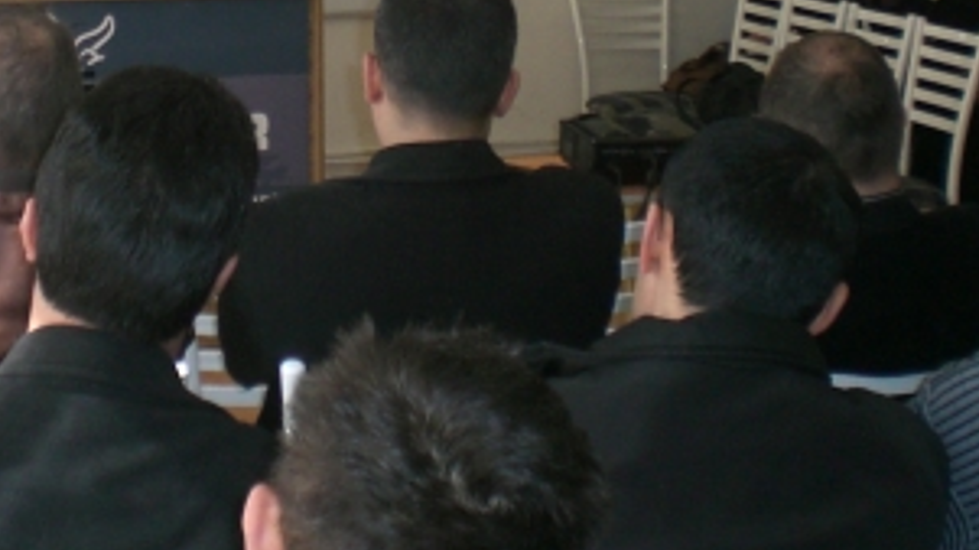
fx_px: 2283
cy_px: -215
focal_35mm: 88
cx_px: 276
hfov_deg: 24.0
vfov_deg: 13.1
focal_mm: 6.3
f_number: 3.1
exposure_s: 1/80
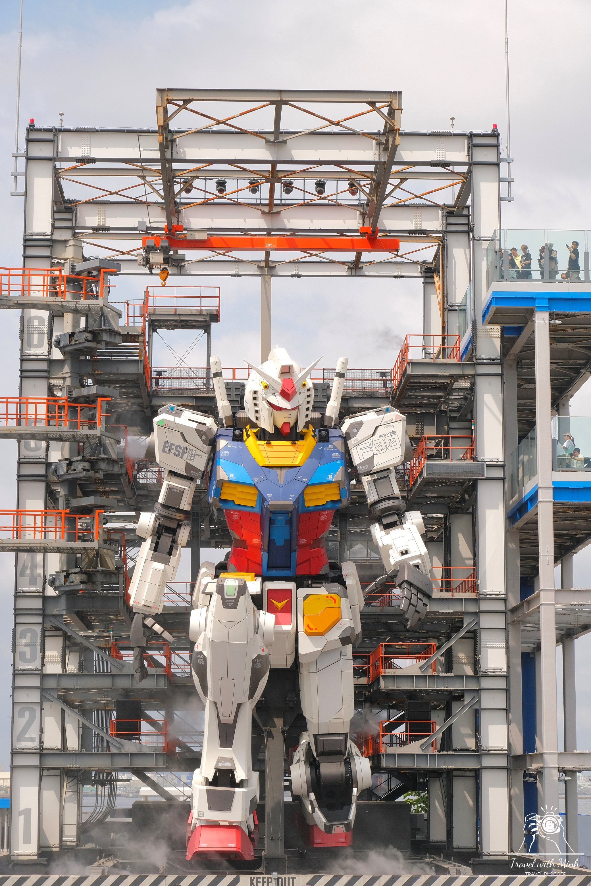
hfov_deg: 17.1
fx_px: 1970
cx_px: 296
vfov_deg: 25.4
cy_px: 443
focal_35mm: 80
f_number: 7.1
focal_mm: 53.2
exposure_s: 1/1500
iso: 800
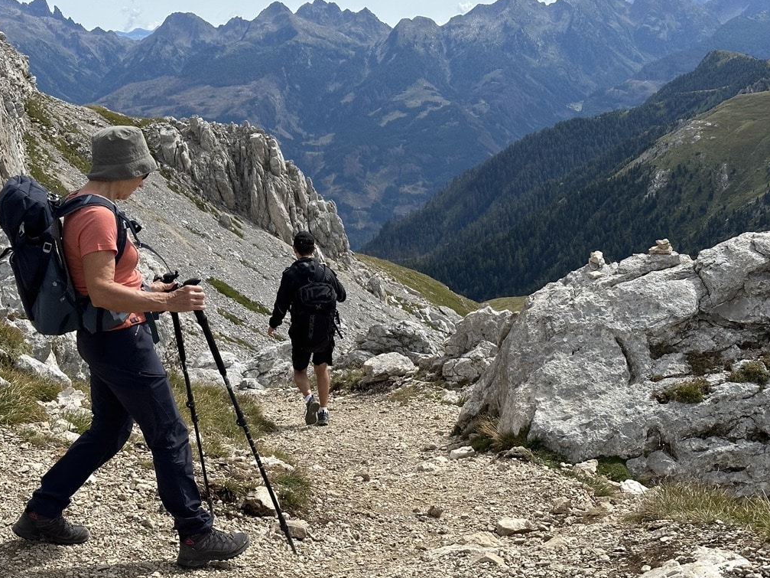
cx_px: 289
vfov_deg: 24.0
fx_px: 1357
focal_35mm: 61
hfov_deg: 31.5
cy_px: 304
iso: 64
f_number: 1.78
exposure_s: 1/4566
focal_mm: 6.86
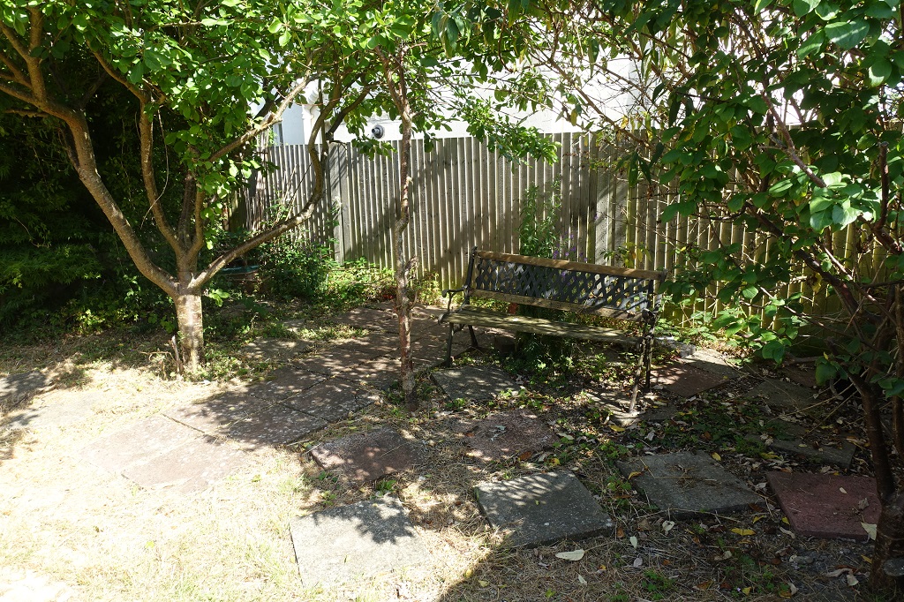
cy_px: 301
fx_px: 602
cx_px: 452
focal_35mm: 24
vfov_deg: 53.1
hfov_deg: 73.8
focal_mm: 8.8
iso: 200
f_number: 5.6
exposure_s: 1/160
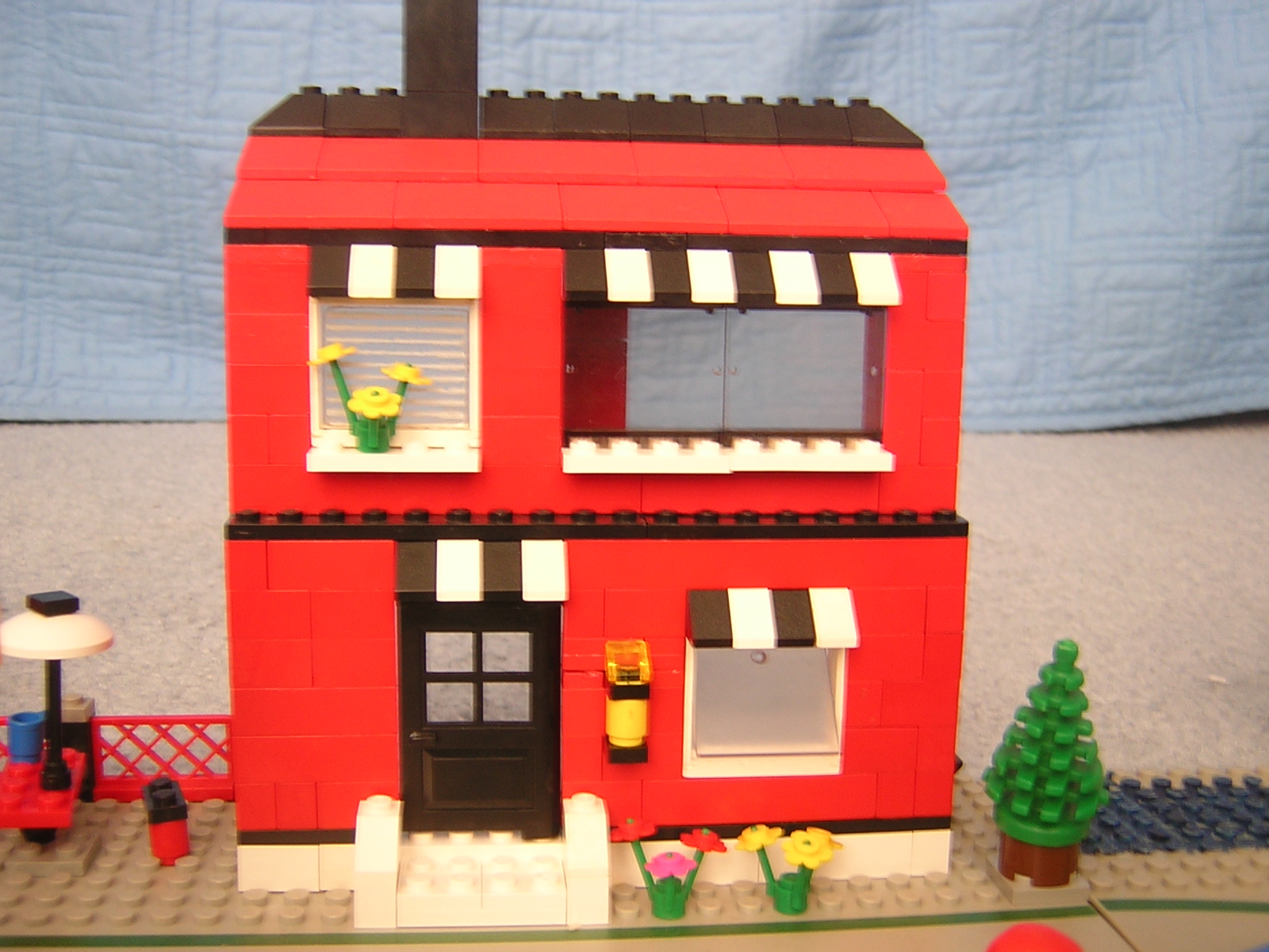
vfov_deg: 39.7
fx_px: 1320
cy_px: 476
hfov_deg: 51.4
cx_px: 634
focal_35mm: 36
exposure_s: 1/7.3
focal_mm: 4.7
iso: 100
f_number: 2.6
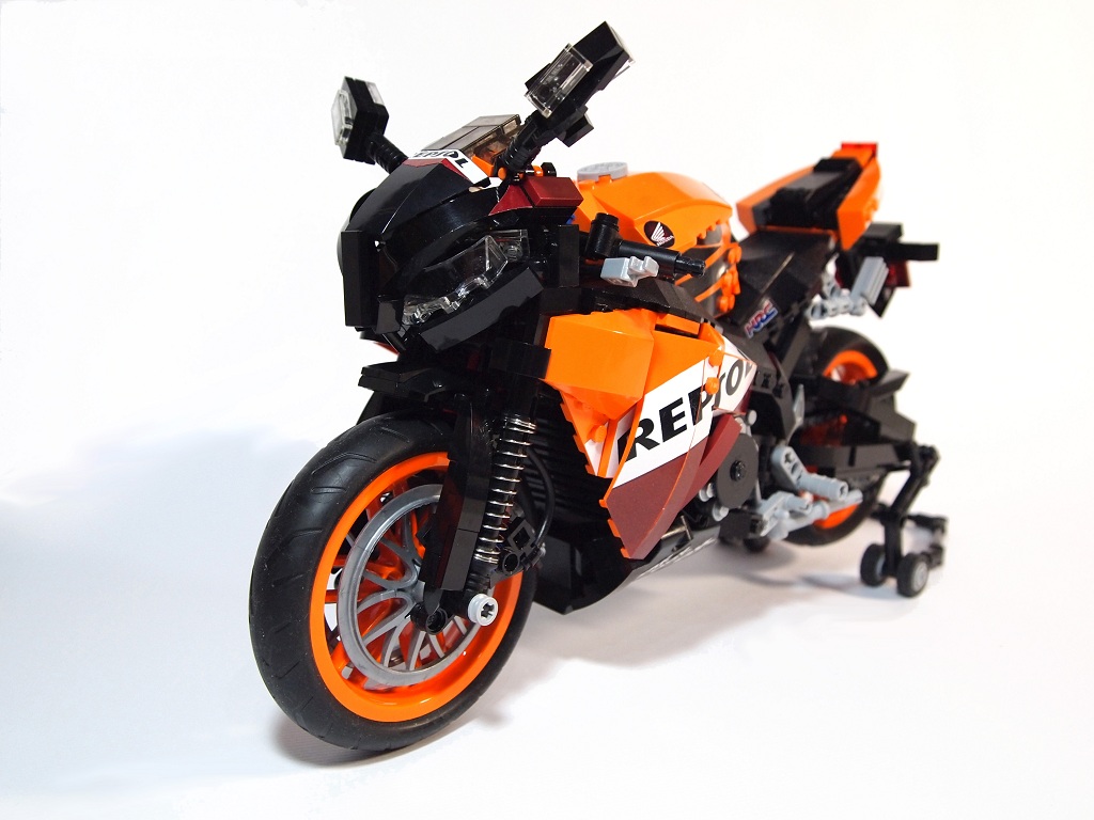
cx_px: 547
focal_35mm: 34
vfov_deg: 41.8
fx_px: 1075
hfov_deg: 54.0
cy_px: 410
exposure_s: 1/60
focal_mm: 17
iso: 640
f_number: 4
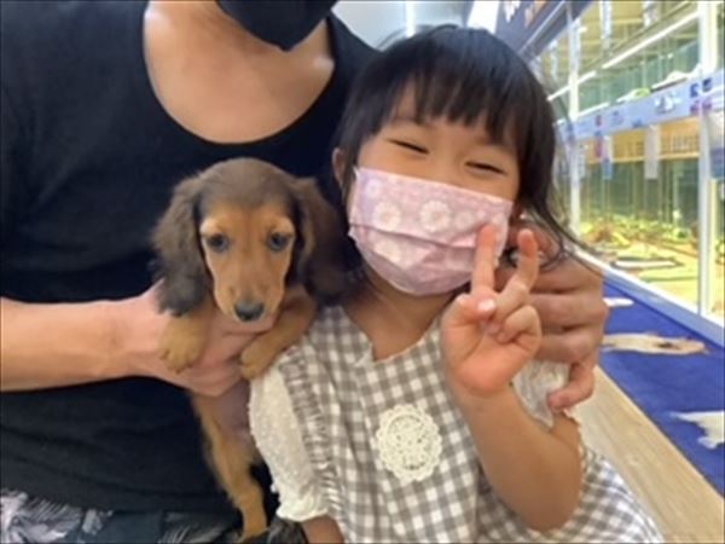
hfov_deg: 58.4
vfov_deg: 45.4
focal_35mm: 31
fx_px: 649
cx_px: 362
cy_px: 272
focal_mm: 3.3
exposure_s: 1/60
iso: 320
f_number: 2.4
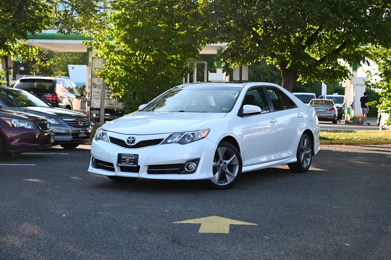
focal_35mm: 62
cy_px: 130
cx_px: 196
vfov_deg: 21.9
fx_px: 673
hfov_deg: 32.4
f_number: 5
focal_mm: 62
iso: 200
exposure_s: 1/250
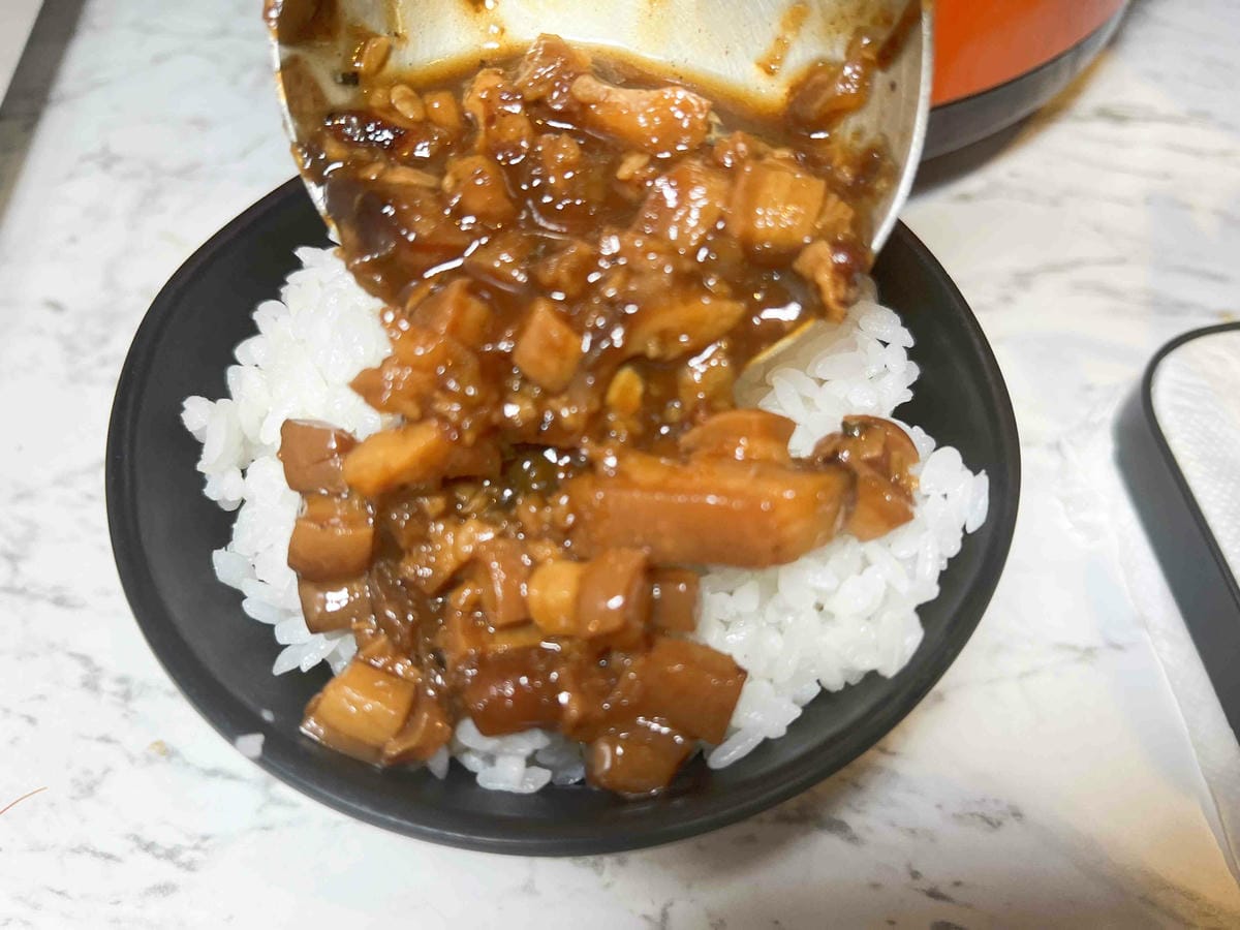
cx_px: 620
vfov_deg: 53.1
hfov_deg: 67.3
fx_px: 931
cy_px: 465
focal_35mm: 26
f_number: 1.5
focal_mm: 5.7
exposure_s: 1/120
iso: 80
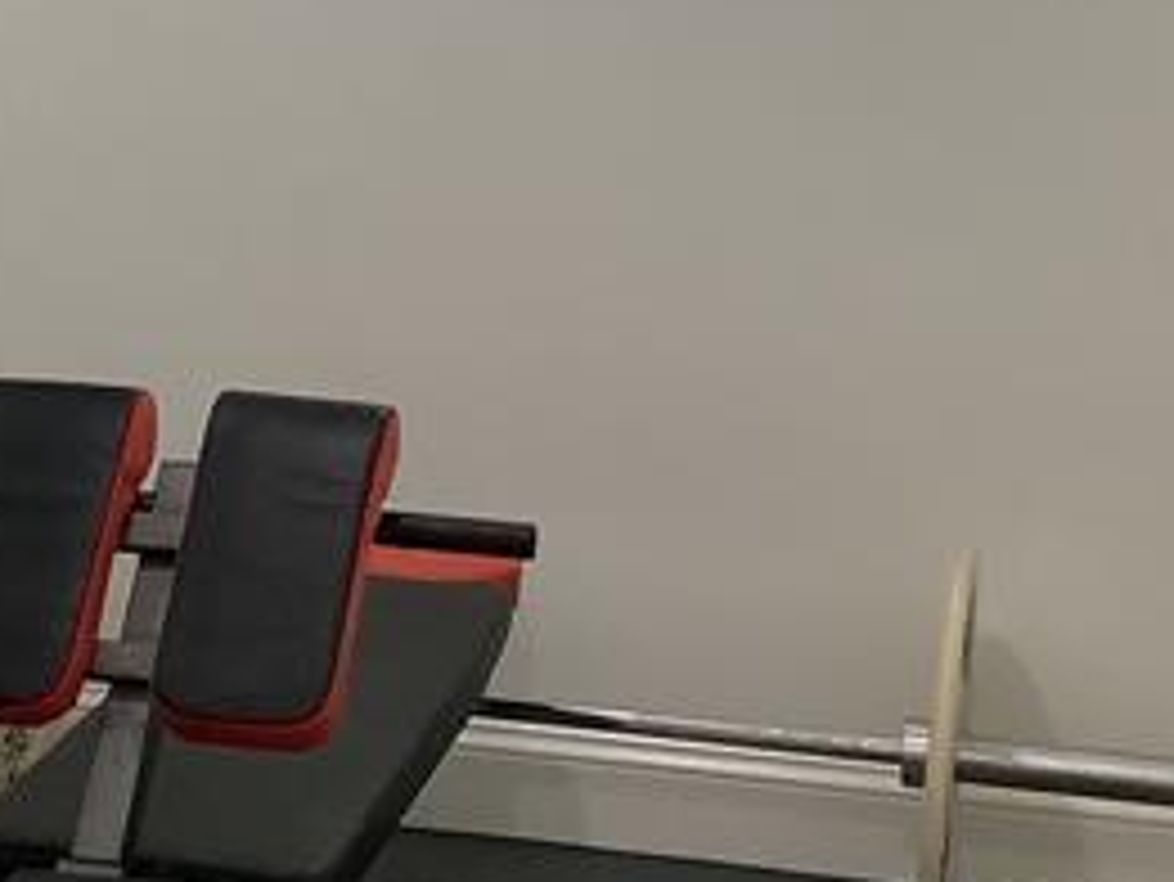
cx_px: 256
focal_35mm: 95
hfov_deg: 20.4
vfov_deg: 15.4
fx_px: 3223
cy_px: 99
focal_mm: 3.3
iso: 250
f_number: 2.4
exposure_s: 1/60
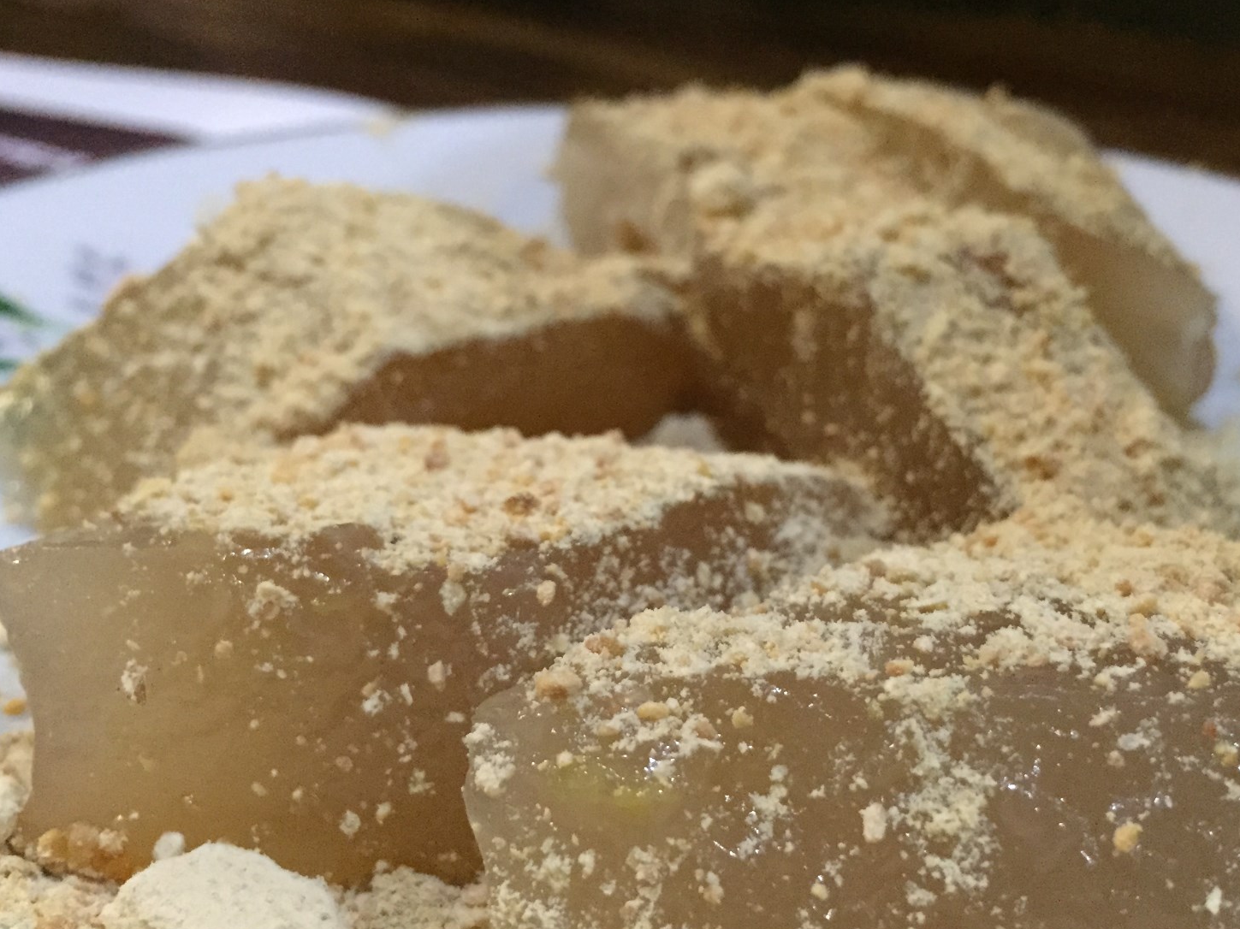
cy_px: 503
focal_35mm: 41
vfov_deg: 35.1
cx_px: 711
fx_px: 1468
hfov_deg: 45.6
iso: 500
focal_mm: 4.15
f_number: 2.2
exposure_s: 1/17
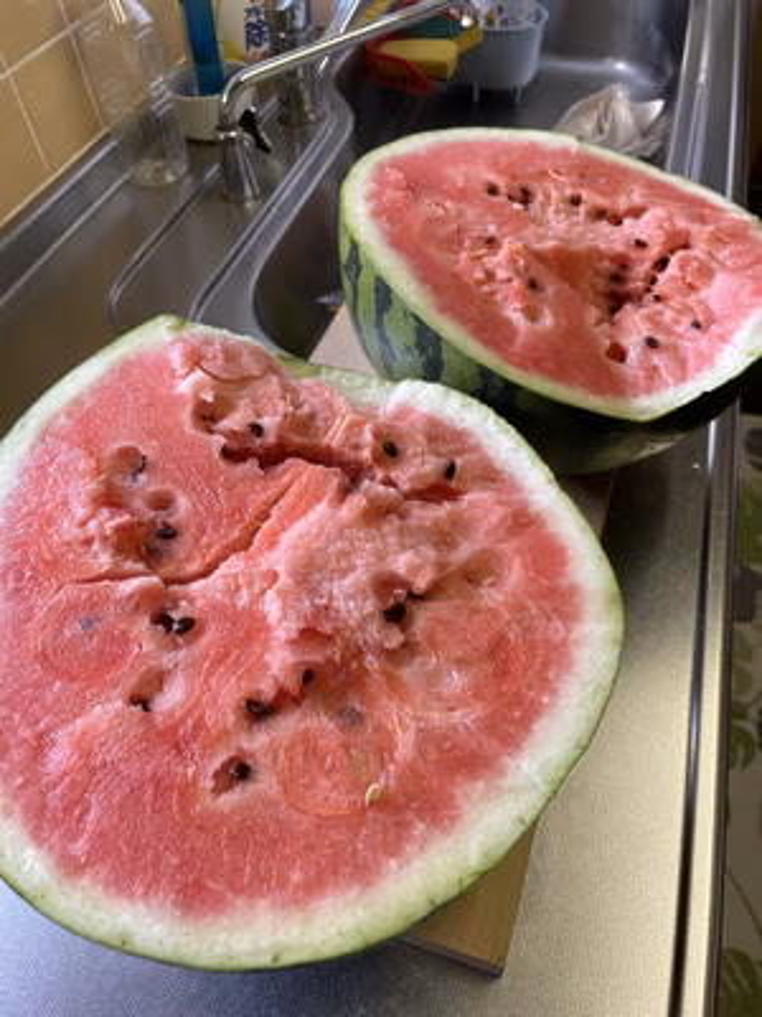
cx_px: 381
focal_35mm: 26
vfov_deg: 67.3
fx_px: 763
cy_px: 508
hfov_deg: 53.1
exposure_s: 1/100
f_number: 1.6
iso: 125
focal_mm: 4.2
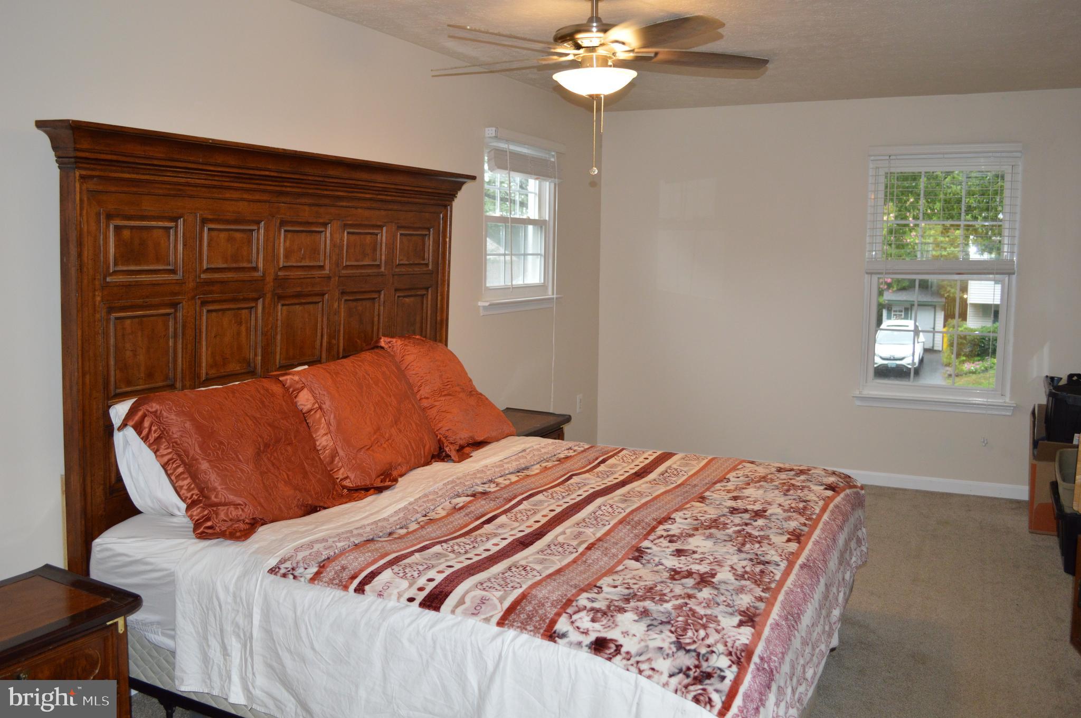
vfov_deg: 43.5
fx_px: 900
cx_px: 540
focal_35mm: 30
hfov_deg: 62.0
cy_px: 359
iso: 720
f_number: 3.8
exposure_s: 1/60
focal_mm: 20
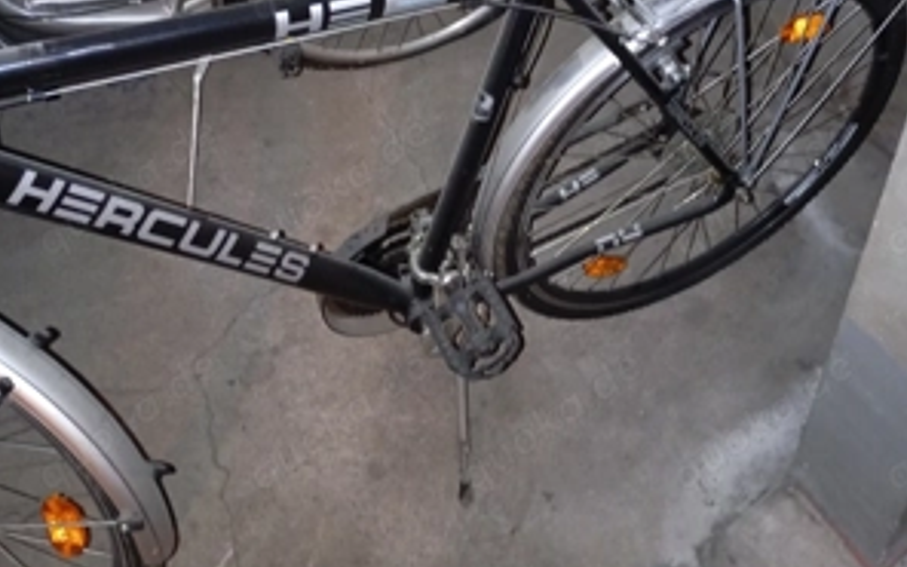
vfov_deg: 29.8
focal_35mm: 40
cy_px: -3
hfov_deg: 49.3
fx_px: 989
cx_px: 450
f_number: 1.8
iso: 1925
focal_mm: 4.27
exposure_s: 1/10
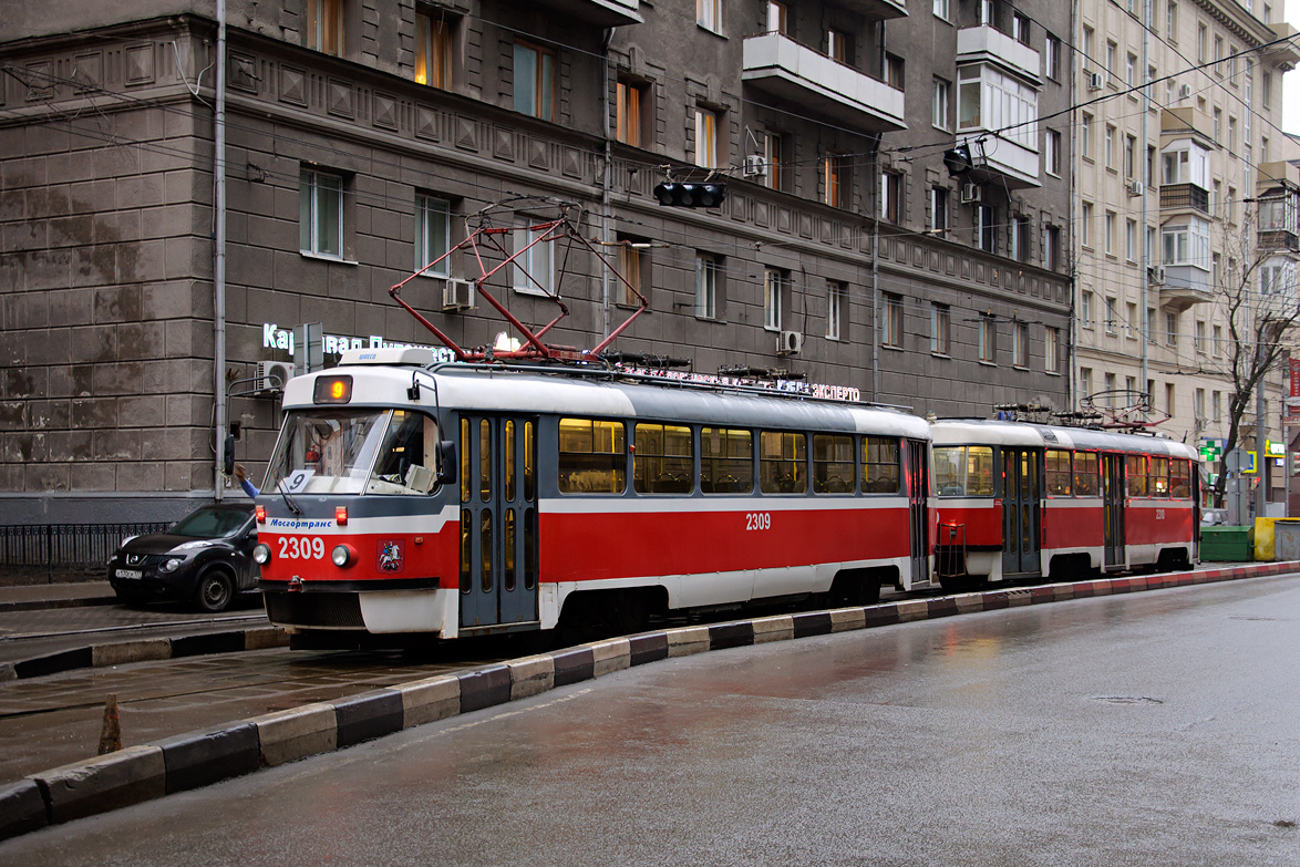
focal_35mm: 49
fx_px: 1770
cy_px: 436
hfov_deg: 40.3
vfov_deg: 27.5
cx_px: 663
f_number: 4.2
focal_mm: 32
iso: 400
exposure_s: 1/13
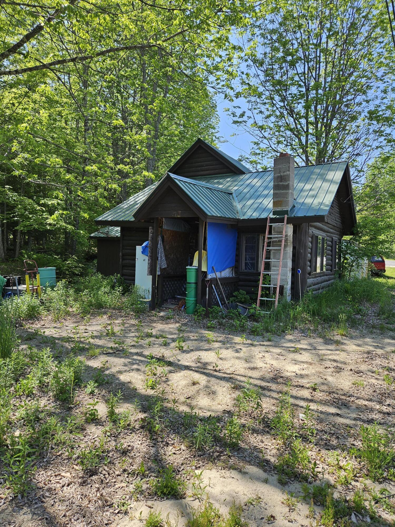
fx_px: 350
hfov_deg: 58.9
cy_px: 264
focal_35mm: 23
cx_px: 198
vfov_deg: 73.9
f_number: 1.8
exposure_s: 1/603
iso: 25
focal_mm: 5.4
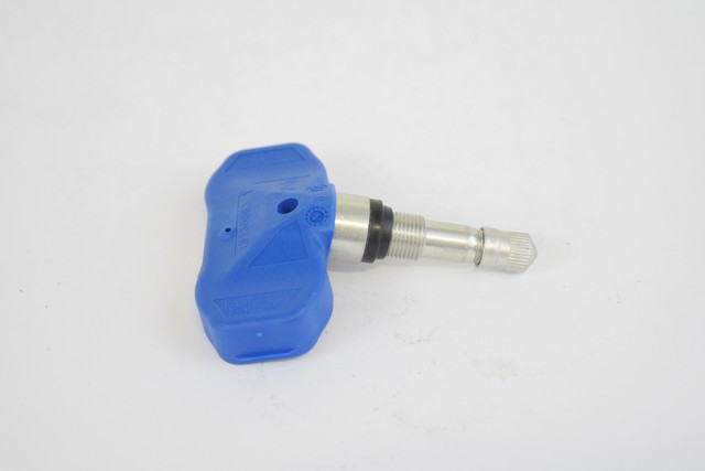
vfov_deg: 16.6
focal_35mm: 82
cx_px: 352
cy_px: 236
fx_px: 1616
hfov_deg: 24.6
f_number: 5.6
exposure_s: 1/60
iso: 1600
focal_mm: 55
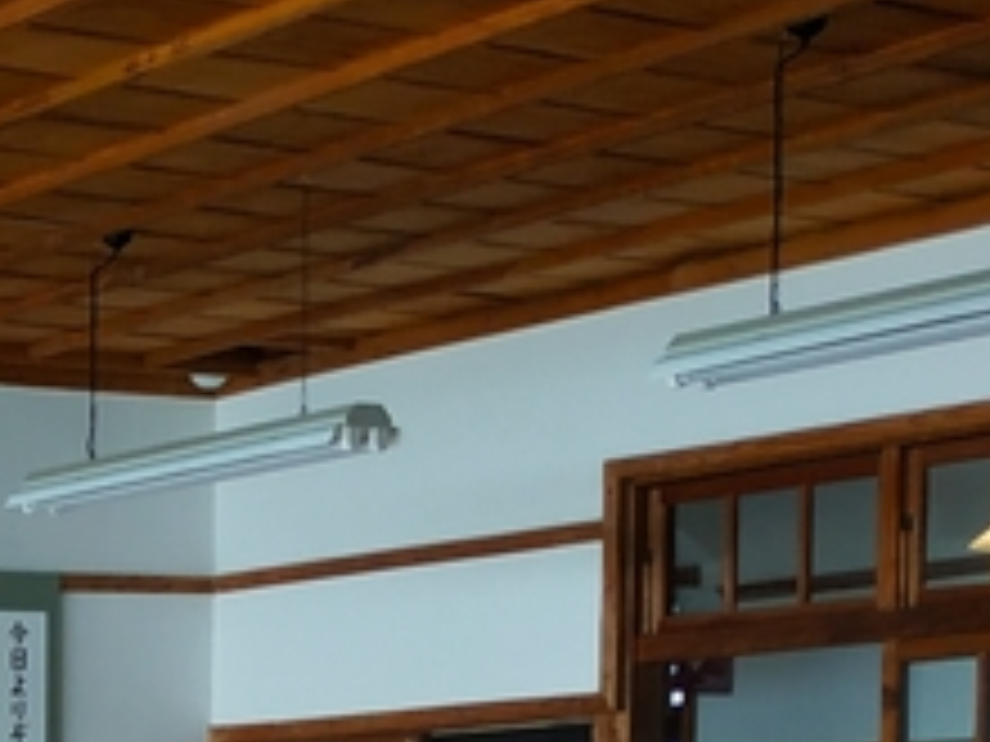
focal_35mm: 107
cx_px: -333
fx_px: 3060
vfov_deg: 12.9
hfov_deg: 17.2
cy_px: 1221
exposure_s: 1/196
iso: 160
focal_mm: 3.94
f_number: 1.9
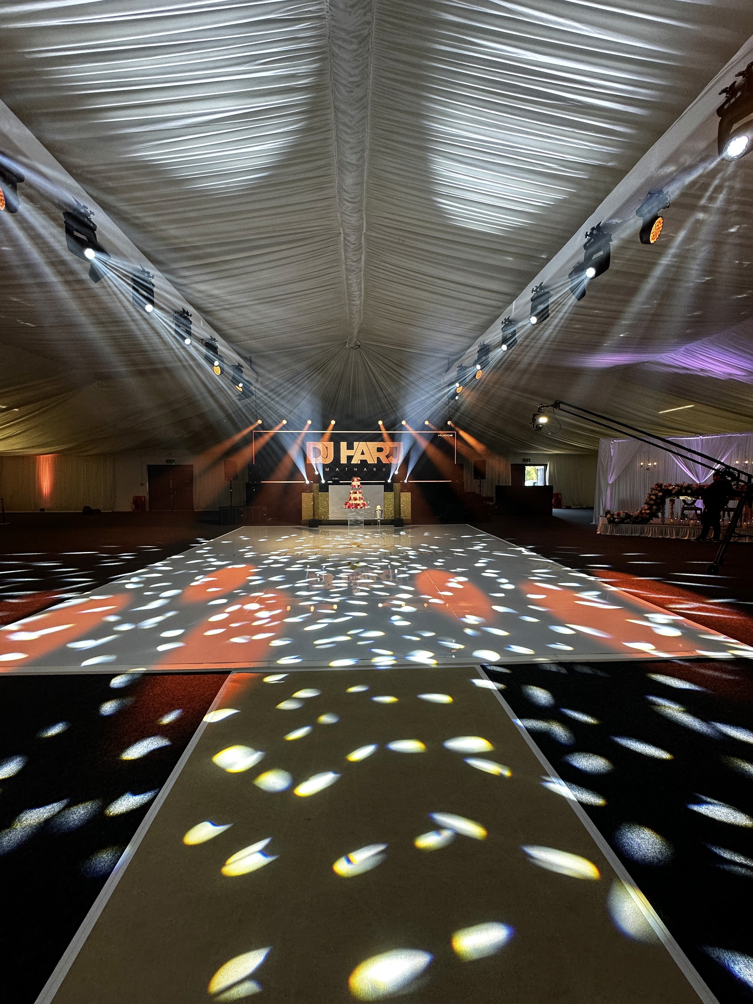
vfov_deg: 102.1
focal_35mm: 14
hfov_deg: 85.7
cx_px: 376
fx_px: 406
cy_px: 502
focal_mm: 2.22
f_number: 2.2
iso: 100
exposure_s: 1/100
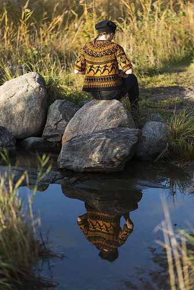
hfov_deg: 16.1
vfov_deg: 23.9
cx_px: 97
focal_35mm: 85
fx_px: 686
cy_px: 145
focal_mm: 85
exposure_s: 1/1250
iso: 64
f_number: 1.8
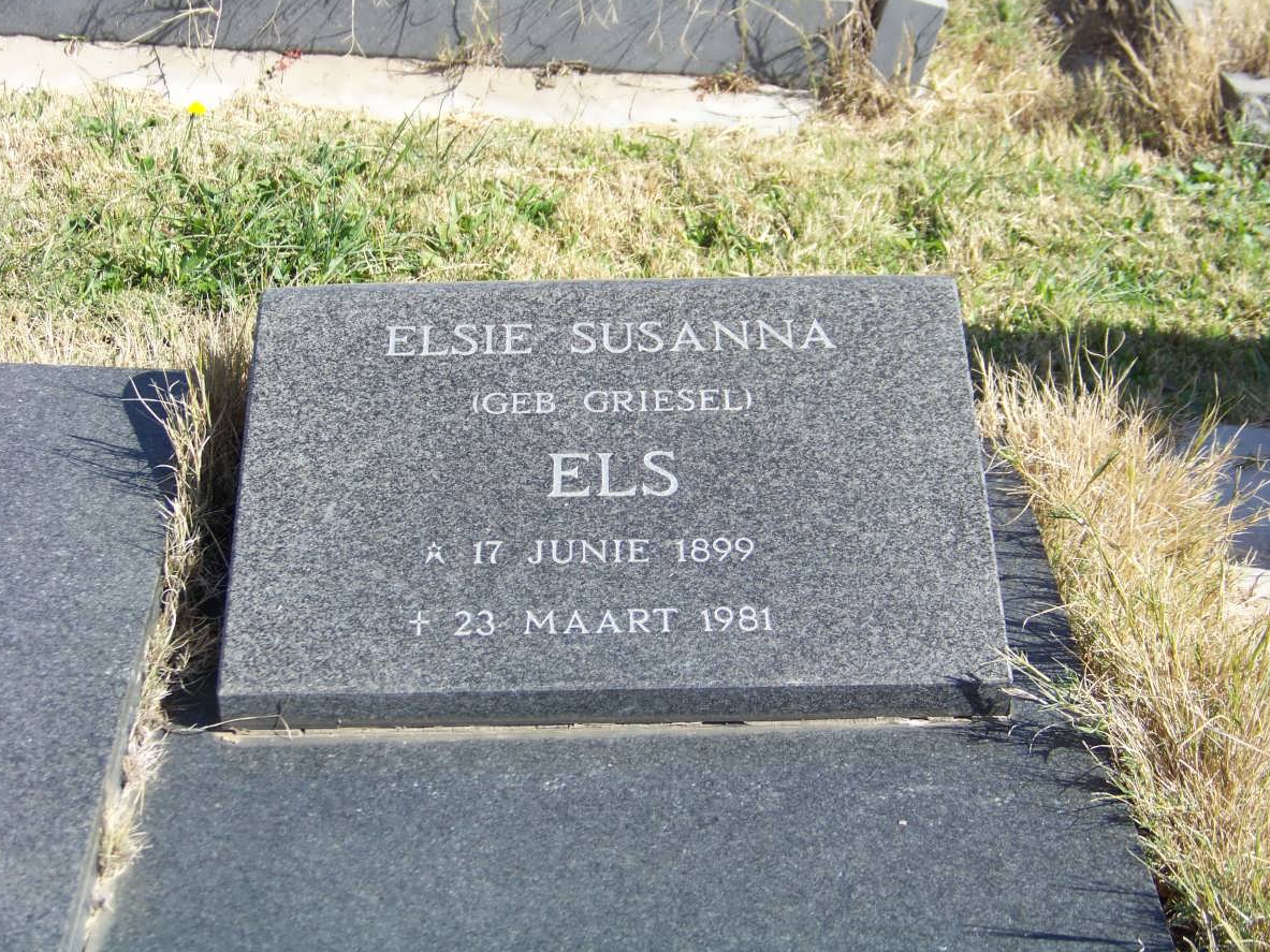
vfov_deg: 20.7
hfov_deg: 27.4
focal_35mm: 71
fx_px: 2605
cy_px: 474
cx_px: 636
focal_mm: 11.7
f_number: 3.2
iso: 64
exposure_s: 1/400
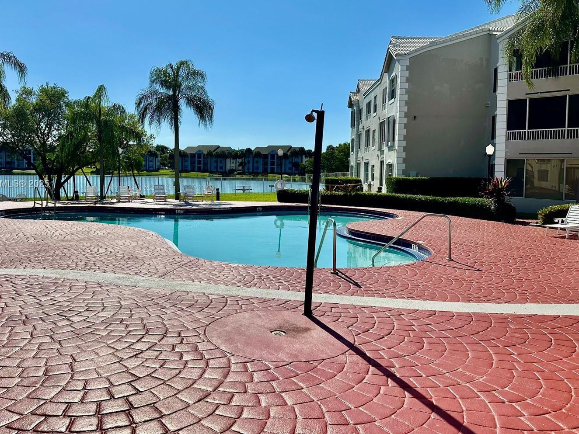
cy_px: 184
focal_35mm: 29
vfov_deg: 48.1
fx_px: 485
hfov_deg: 61.5
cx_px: 259
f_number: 1.78
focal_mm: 6.86
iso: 80
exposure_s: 1/9709
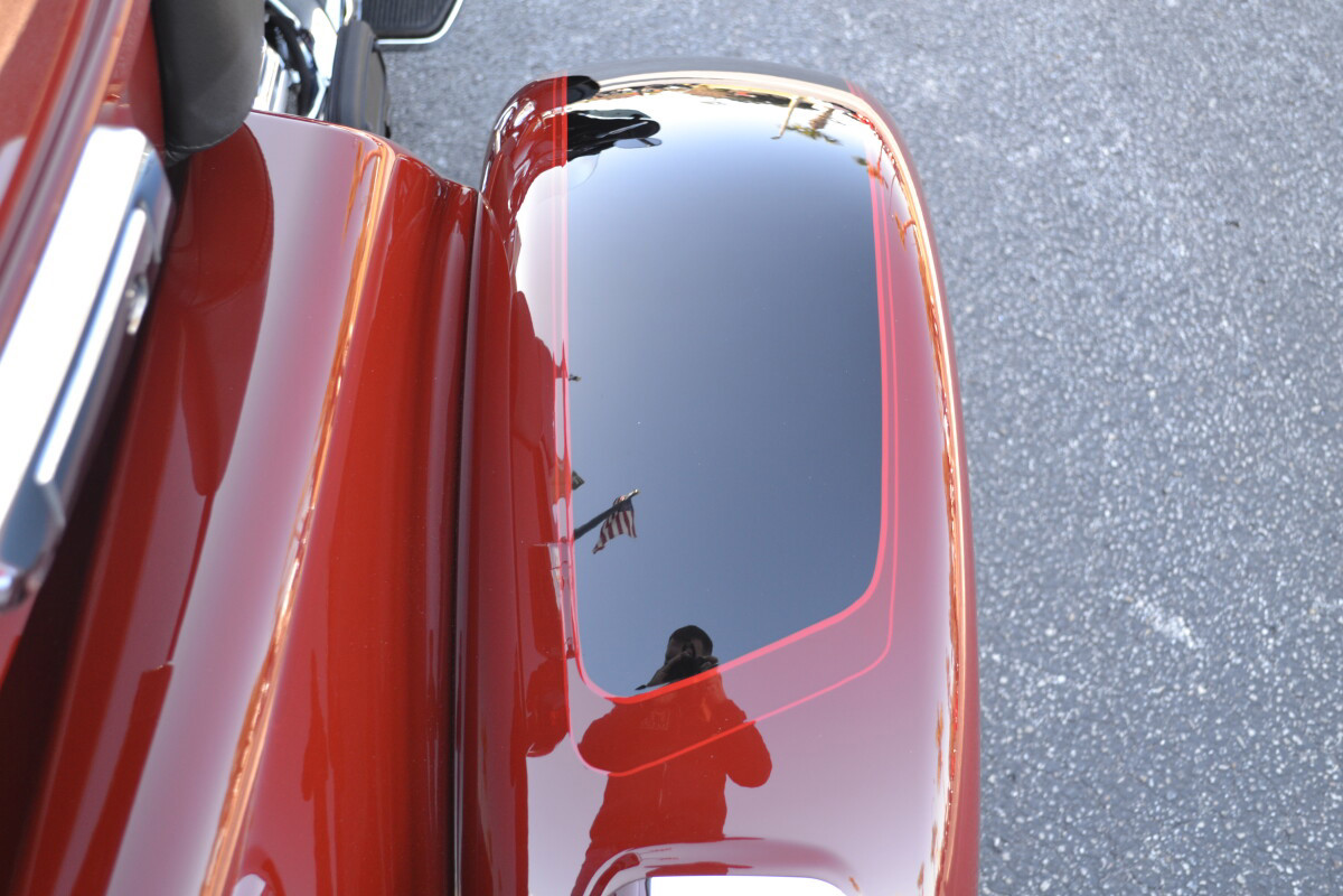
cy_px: 448
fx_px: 1791
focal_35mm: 48
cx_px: 672
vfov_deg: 28.1
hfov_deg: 41.1
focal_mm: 32
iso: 400
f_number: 4.8
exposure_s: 1/80
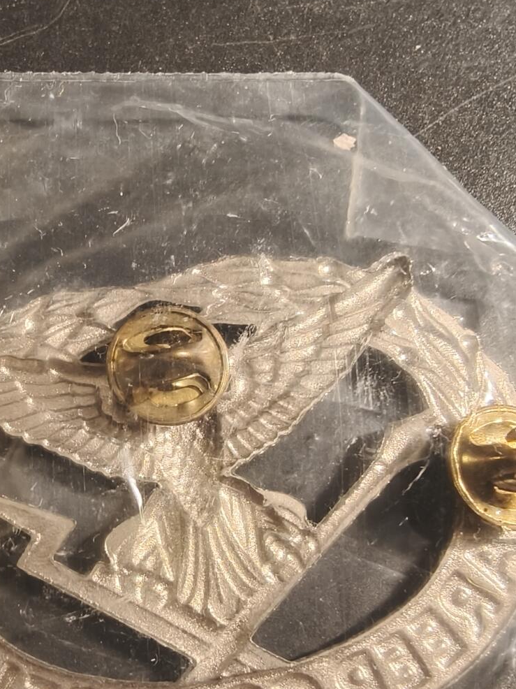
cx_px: 230
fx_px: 835
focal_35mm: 42
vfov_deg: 41.6
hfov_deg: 34.3
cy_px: 608
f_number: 2
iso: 160
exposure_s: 1/50
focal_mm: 2.32
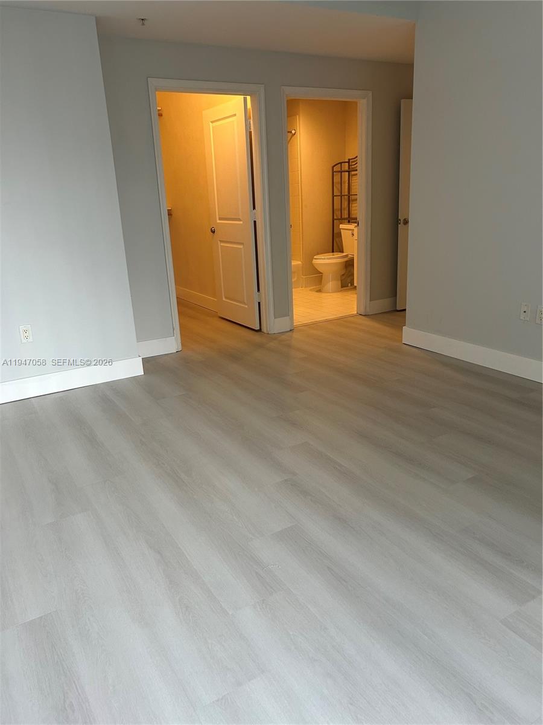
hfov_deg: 53.1
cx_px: 272
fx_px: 544
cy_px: 362
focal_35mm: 26
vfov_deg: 67.3
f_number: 1.5
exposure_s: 1/120
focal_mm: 5.7
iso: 125
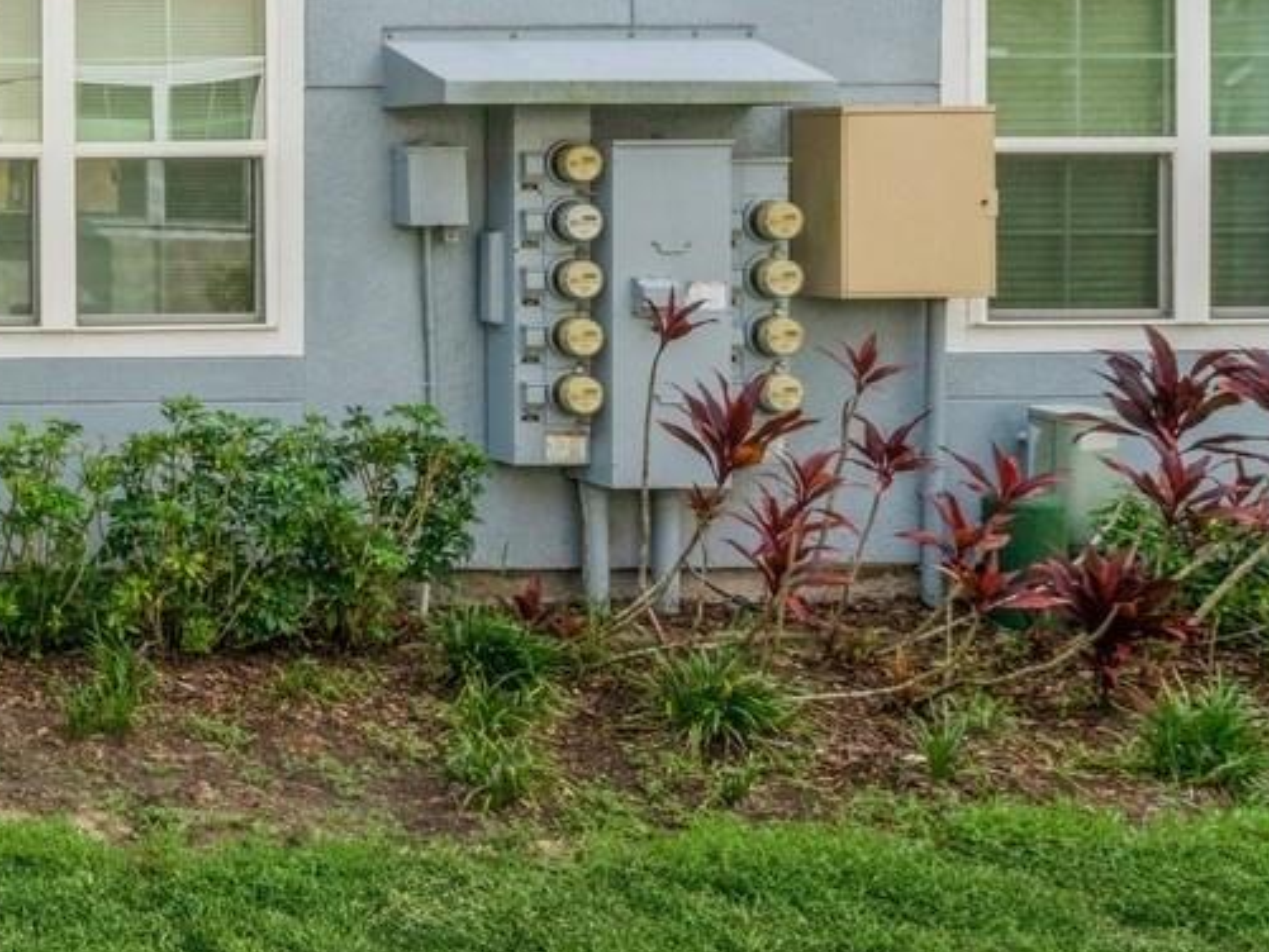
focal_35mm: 45
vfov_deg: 29.0
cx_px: -565
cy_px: -110
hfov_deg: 29.2
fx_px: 1644
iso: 500
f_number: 18
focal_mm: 14.6
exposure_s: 1/100
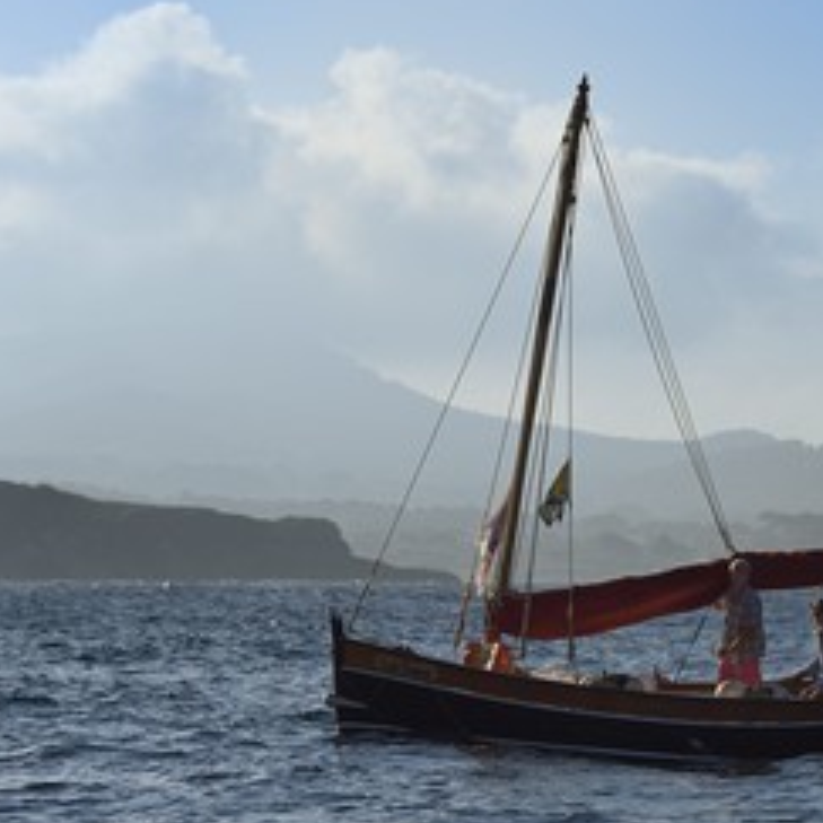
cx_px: 461
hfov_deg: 6.8
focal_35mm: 257
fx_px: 6913
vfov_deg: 6.8
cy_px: 427
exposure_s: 1/500
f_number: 11
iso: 200
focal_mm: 175
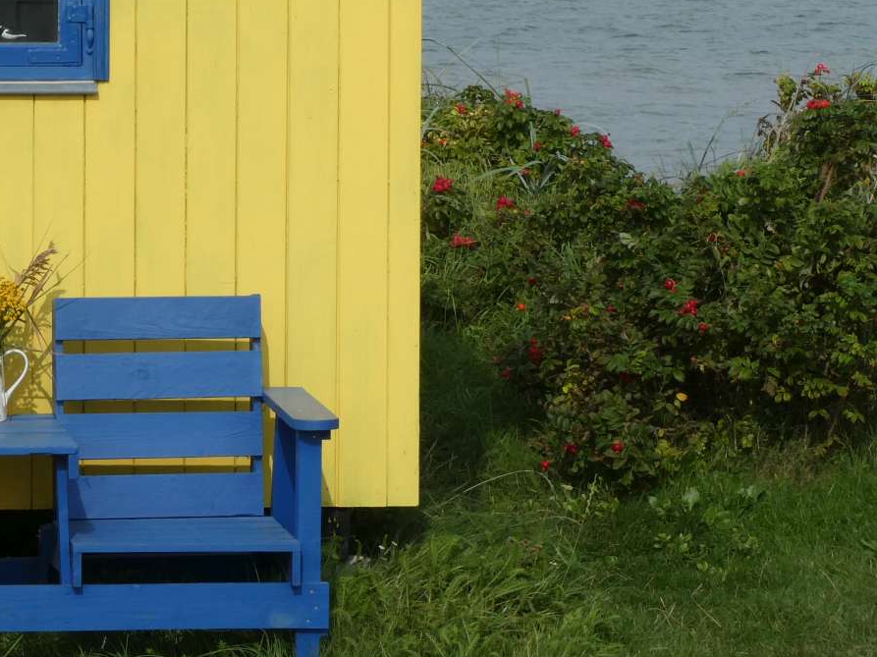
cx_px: 163
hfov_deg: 8.7
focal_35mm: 228
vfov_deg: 6.5
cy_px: 179
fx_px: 5774
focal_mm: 19
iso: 80
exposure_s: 1/800
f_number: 5.1
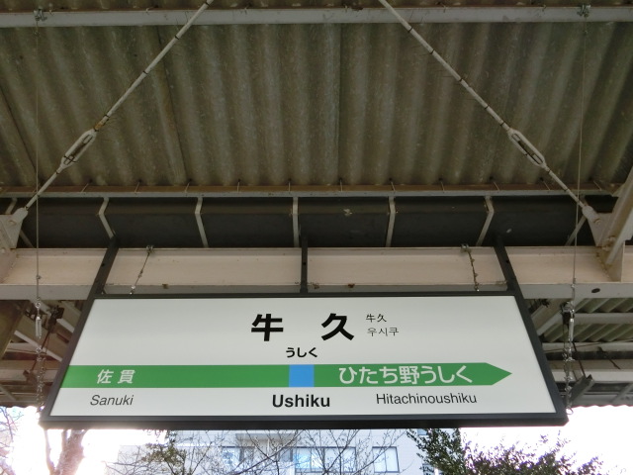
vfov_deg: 54.9
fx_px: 457
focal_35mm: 25
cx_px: 316
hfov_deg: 69.4
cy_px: 238
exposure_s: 1/125
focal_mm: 4.5
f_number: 3.5
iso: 200
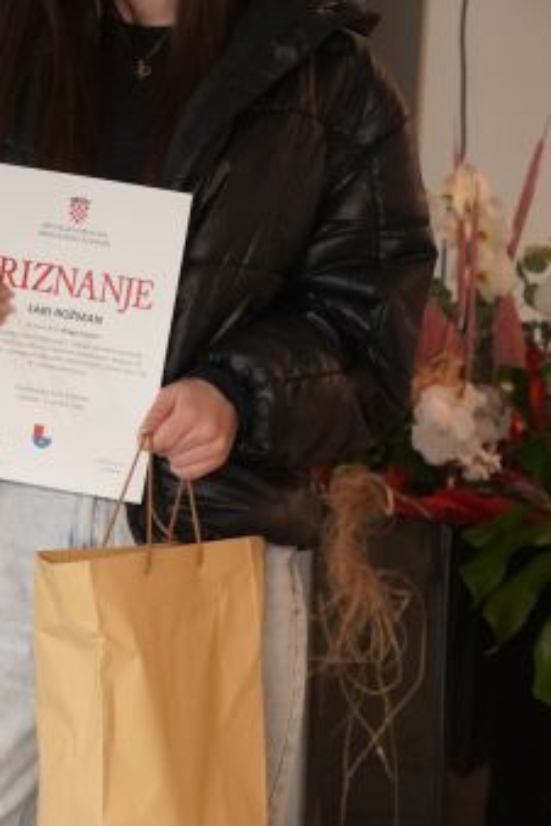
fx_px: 4192
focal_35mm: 183
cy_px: 580
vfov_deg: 11.2
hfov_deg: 7.5
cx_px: 78
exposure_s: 1/125
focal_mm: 41.7
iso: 2000
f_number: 3.5
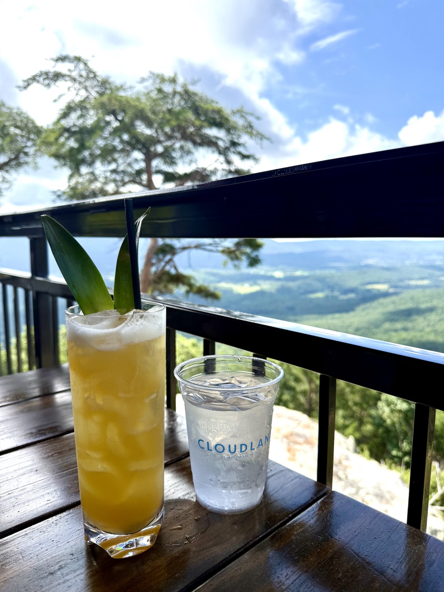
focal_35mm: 24
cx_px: 222
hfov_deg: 56.8
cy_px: 296
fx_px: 410
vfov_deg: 71.6
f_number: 1.78
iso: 100
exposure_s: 1/3145
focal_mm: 6.76
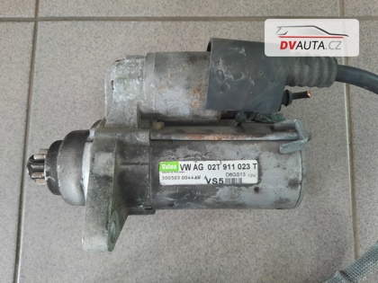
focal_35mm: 25
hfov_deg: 69.4
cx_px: 189
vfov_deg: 54.9
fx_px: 273
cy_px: 142
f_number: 2
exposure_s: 1/33
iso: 250
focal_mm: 4.6
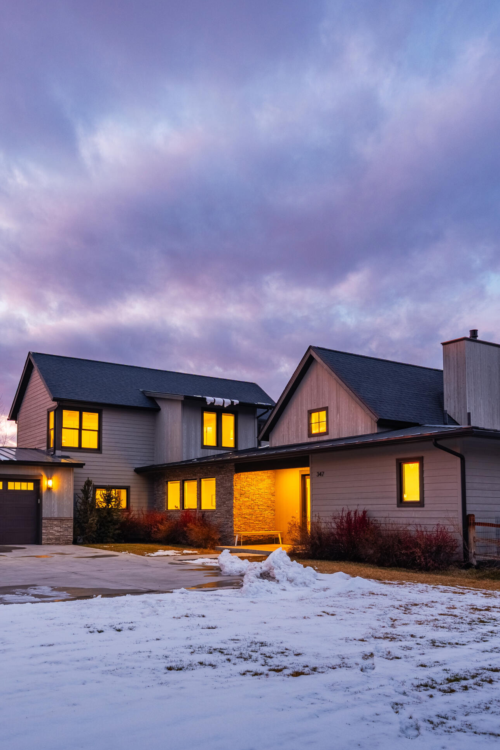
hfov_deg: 44.4
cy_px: 379
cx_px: 154
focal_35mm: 29
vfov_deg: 64.1
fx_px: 599
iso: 400
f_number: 8
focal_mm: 18.5
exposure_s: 1/40
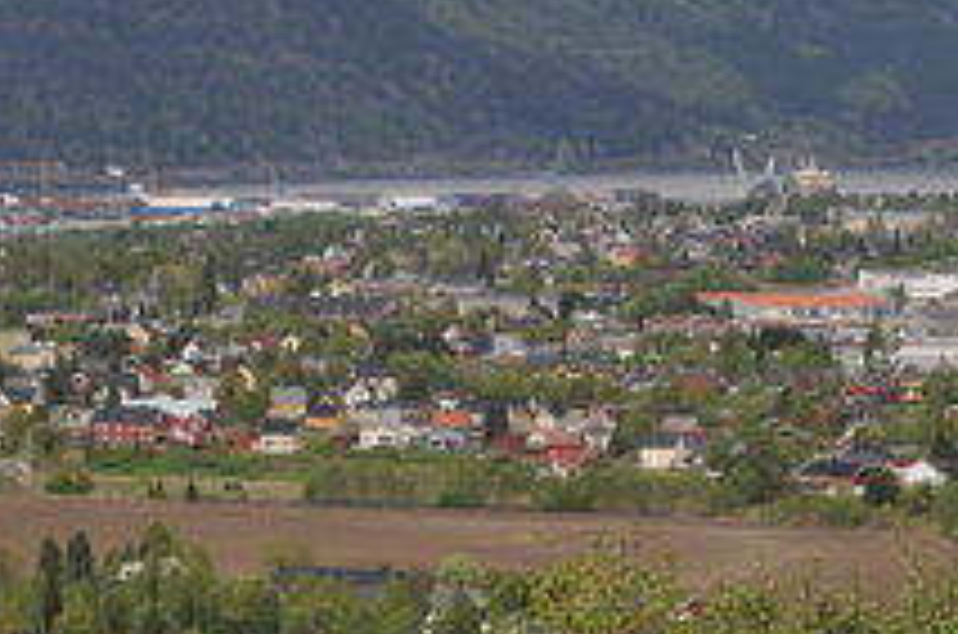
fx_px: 5257
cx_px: -22
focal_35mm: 198
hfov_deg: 10.3
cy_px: 324
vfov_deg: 6.9
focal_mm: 52
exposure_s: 1/320
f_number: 9
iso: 200
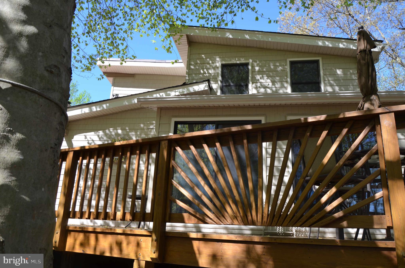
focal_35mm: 27
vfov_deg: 47.7
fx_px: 303
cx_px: 202
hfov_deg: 67.5
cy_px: 134
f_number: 6.7
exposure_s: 1/180
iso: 200
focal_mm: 18
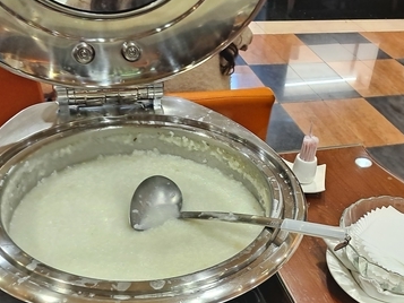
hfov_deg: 43.0
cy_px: 232
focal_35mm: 43
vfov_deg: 32.9
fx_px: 502
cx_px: 283
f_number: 1.8
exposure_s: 1/60
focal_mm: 5.23
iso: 200
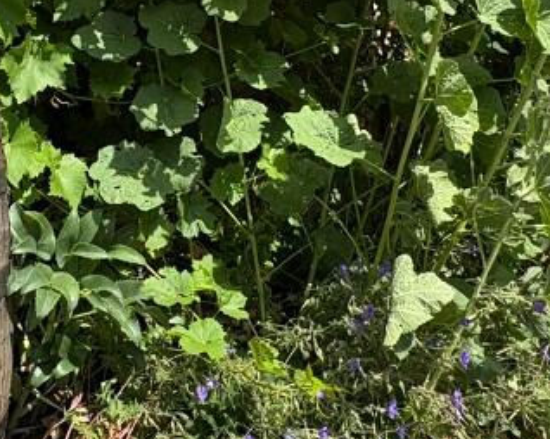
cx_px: 175
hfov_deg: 41.4
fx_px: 716
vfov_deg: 34.1
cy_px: 187
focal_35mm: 44
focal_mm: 2.22
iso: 40
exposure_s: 1/713
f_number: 2.2
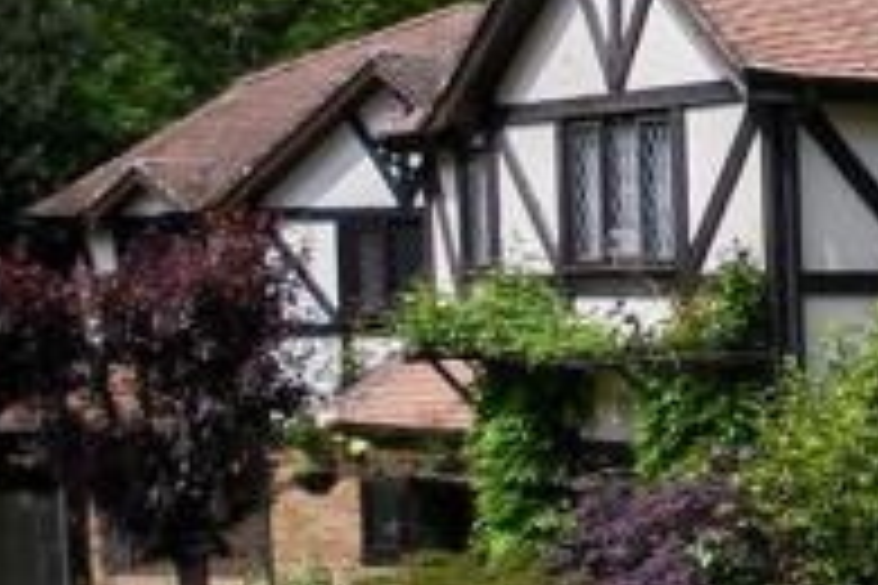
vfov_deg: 16.2
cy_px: 398
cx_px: 2233
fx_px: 2049
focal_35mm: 84
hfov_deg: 14.0
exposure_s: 1/2500
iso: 160
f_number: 4
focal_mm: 11
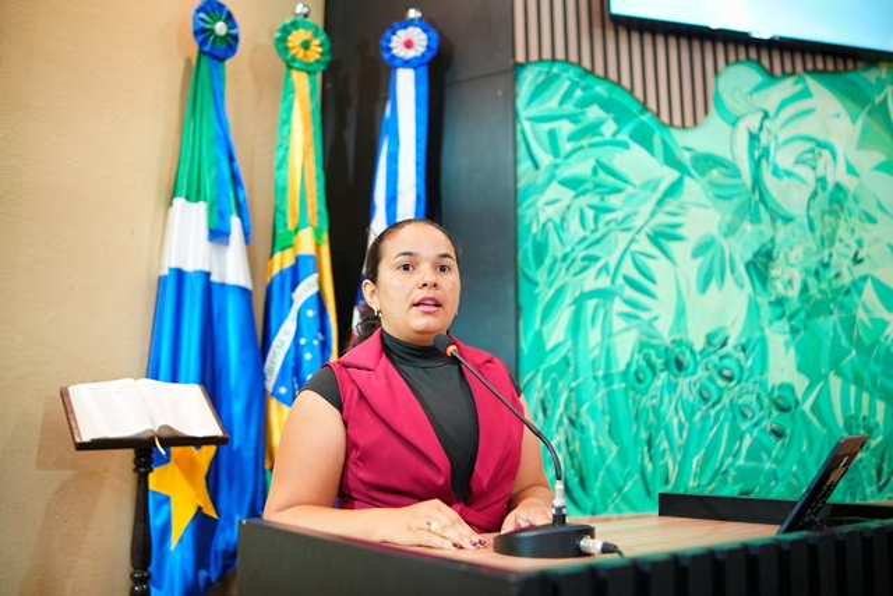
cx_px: 446
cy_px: 298
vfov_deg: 38.4
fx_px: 856
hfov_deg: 55.1
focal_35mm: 34
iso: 1600
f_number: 1.4
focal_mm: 23
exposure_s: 1/200
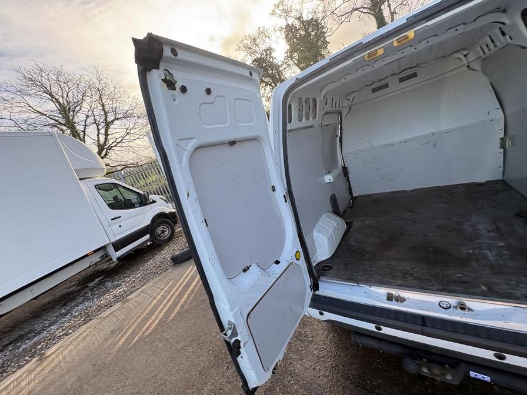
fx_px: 213
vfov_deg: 85.7
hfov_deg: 102.1
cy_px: 198
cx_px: 264
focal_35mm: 14
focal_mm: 2.22
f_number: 2.2
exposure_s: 1/157
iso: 50
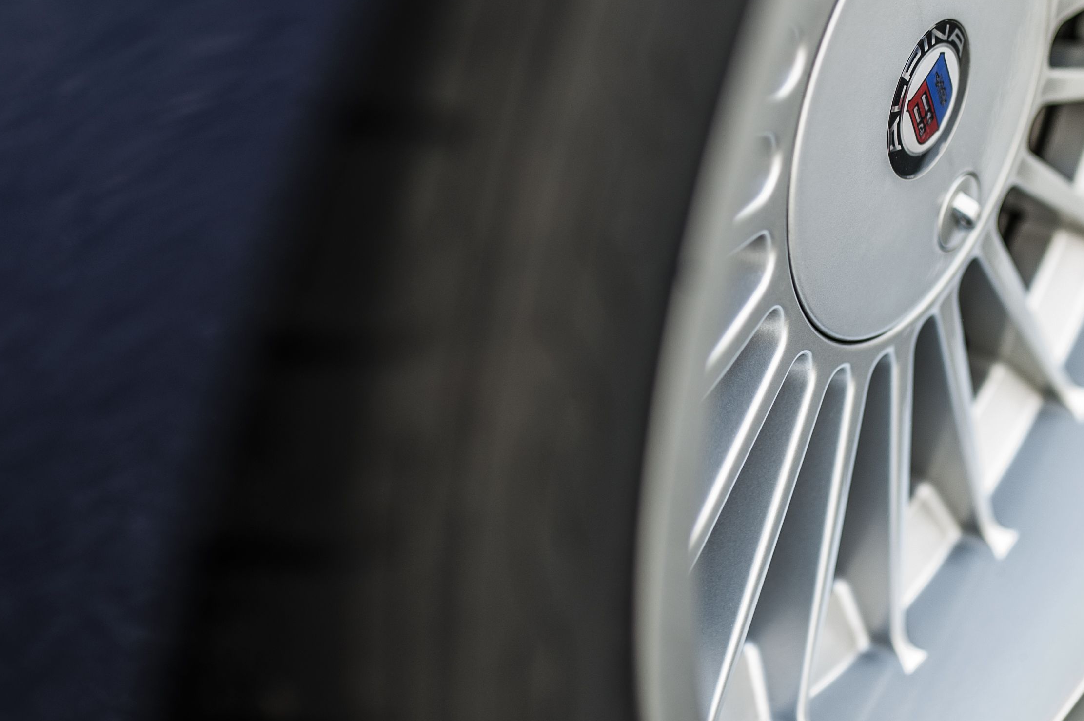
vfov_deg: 20.2
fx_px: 2016
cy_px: 248
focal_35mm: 67
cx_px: 651
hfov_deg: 30.0
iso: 125
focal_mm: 35
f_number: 2
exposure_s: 1/125
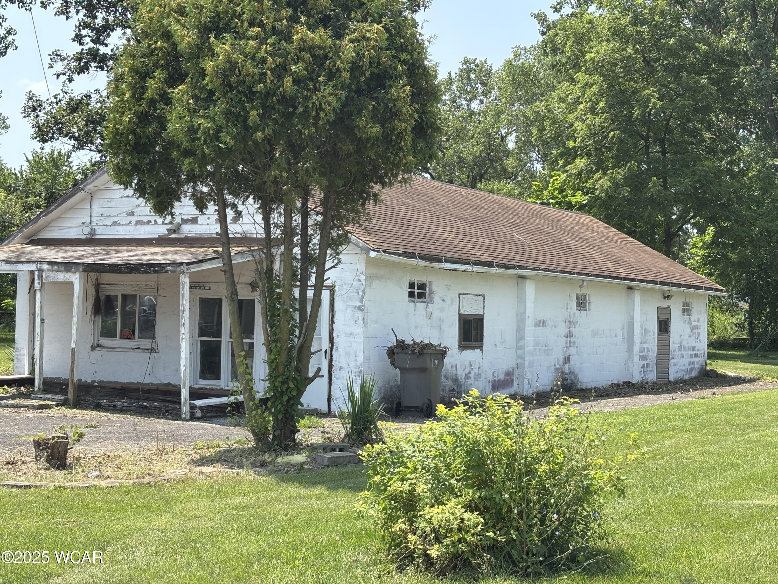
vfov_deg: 28.0
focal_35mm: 52
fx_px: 1169
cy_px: 292
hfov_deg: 36.8
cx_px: 389
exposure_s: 1/1152
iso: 32
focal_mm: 5.96
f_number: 1.6
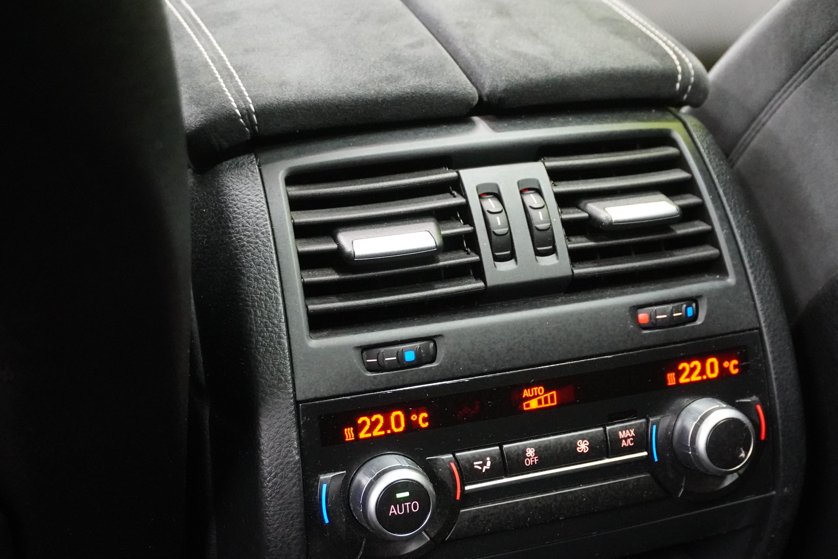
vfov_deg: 22.9
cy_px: 346
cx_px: 529
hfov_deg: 33.7
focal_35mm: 59
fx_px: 1373
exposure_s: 1/30
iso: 6400
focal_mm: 30
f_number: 5
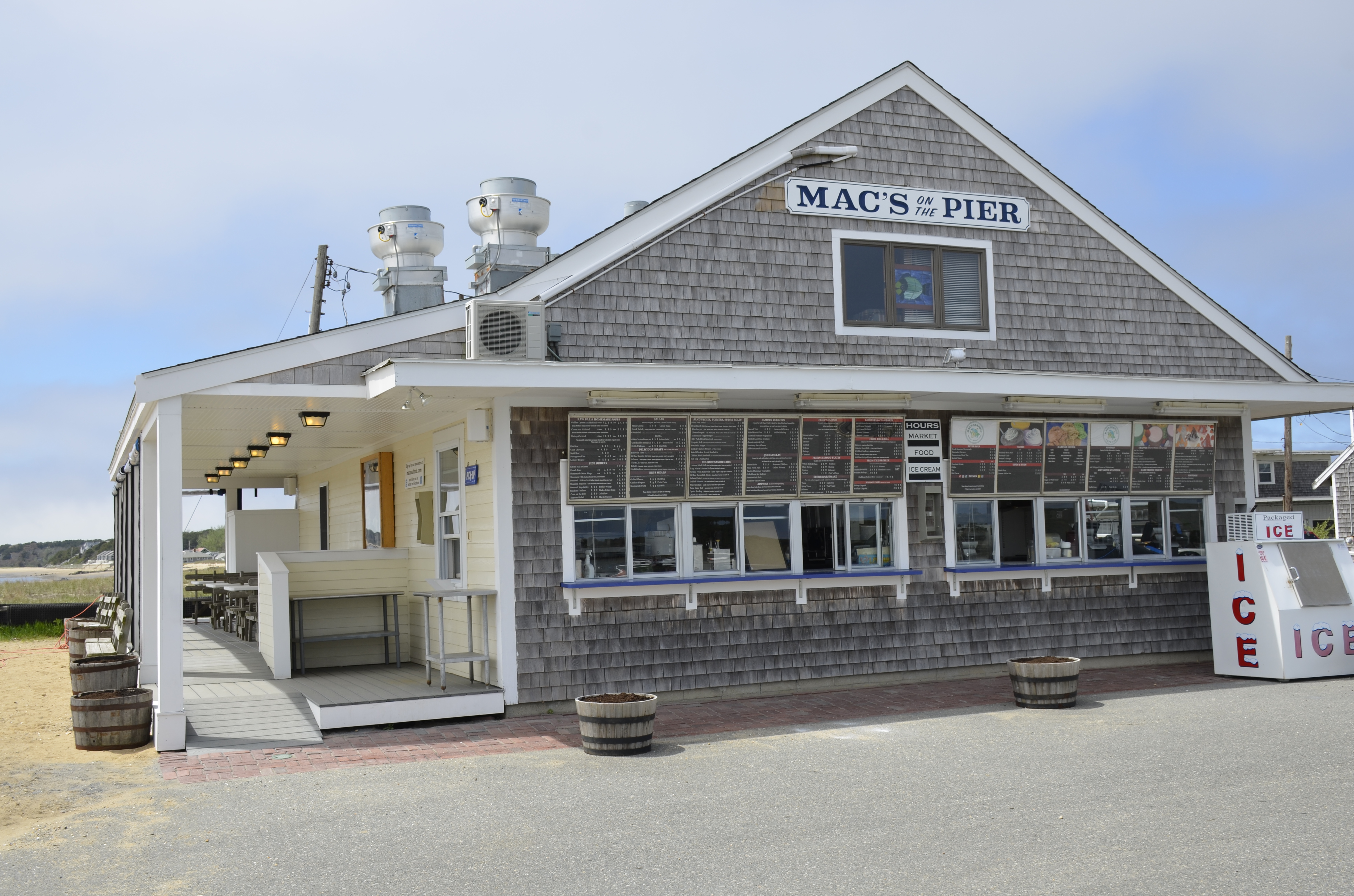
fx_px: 1351
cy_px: 448
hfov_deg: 53.2
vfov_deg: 36.7
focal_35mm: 36
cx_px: 677
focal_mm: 24
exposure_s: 1/250
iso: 100
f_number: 8
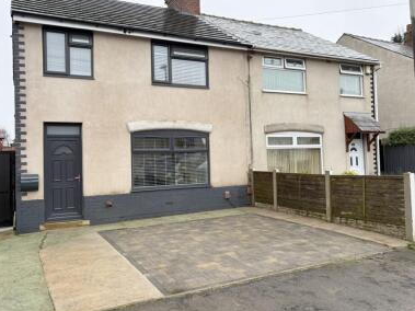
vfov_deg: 48.2
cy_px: 145
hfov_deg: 61.6
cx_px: 191
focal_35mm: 29
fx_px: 348
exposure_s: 1/731
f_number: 1.6
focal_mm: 5.96
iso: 50
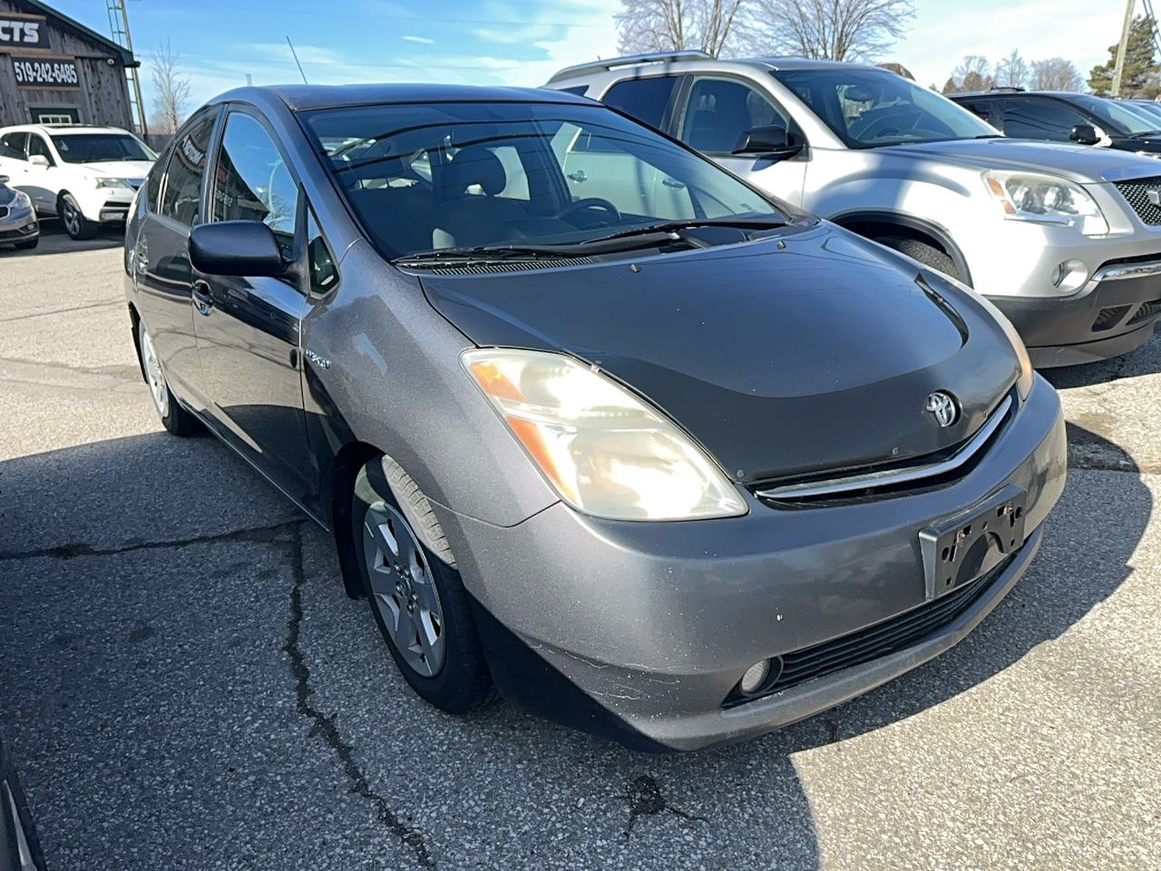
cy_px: 436
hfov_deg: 71.6
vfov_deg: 56.8
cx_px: 580
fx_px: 805
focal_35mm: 24
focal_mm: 6.86
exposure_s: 1/2083
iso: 50
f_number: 1.78
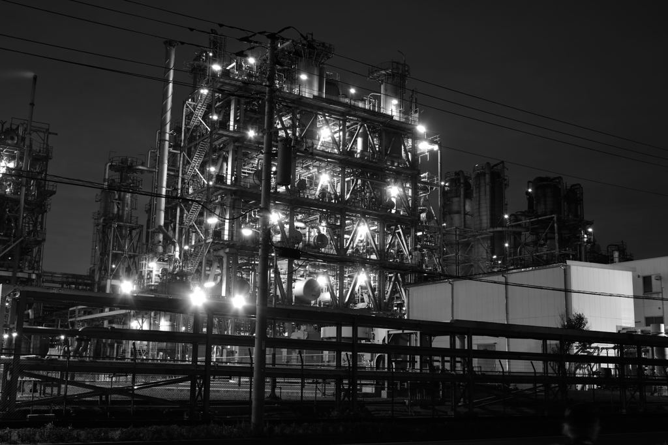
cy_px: 222
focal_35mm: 39
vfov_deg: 34.2
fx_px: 723
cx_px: 334
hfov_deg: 49.6
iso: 100
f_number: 7.1
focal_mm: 26
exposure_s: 6
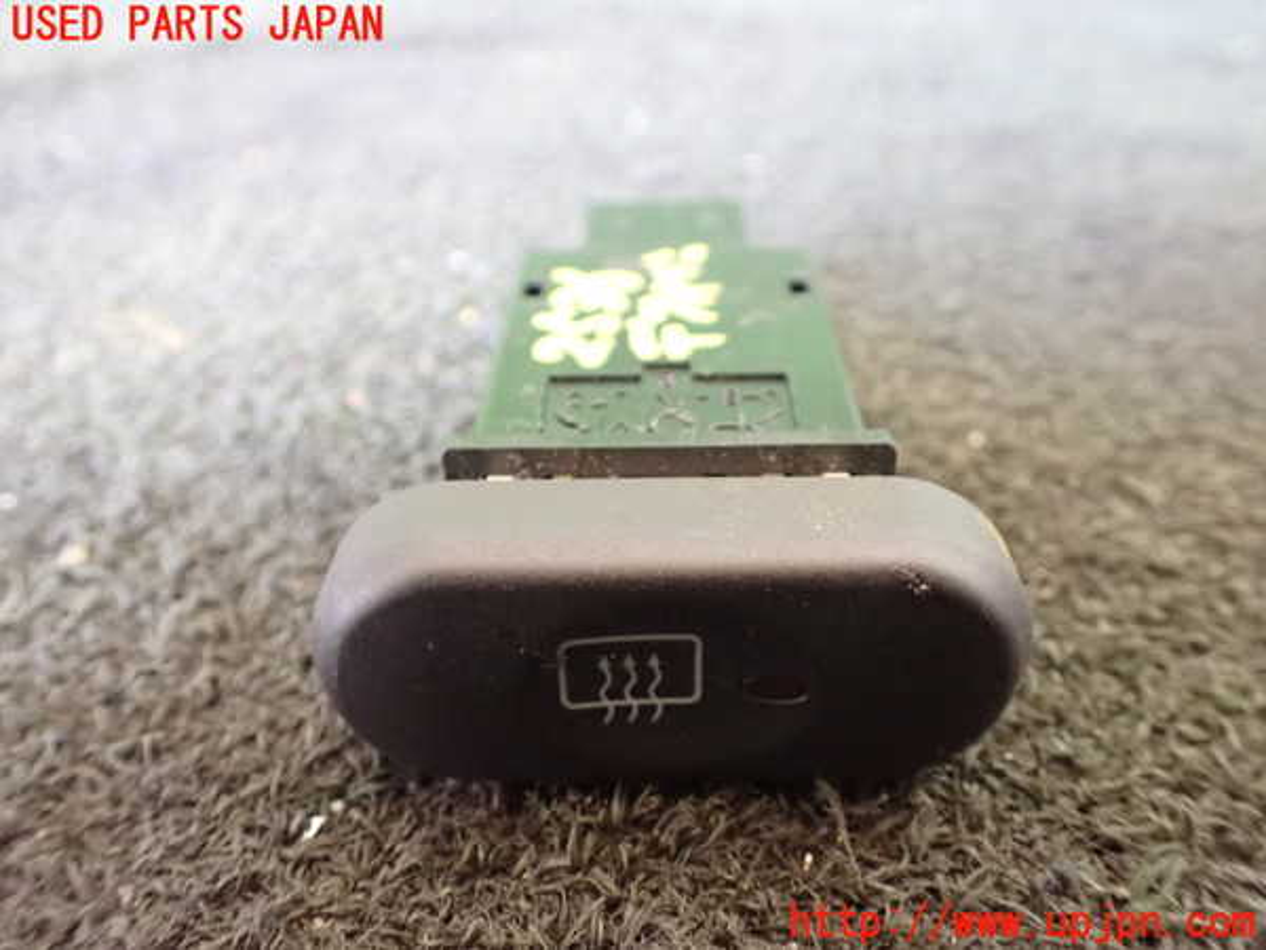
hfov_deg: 60.0
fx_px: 1097
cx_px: 633
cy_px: 475
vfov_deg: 46.8
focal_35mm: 30
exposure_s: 1/30
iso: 1250
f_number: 2.3
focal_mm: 5.4
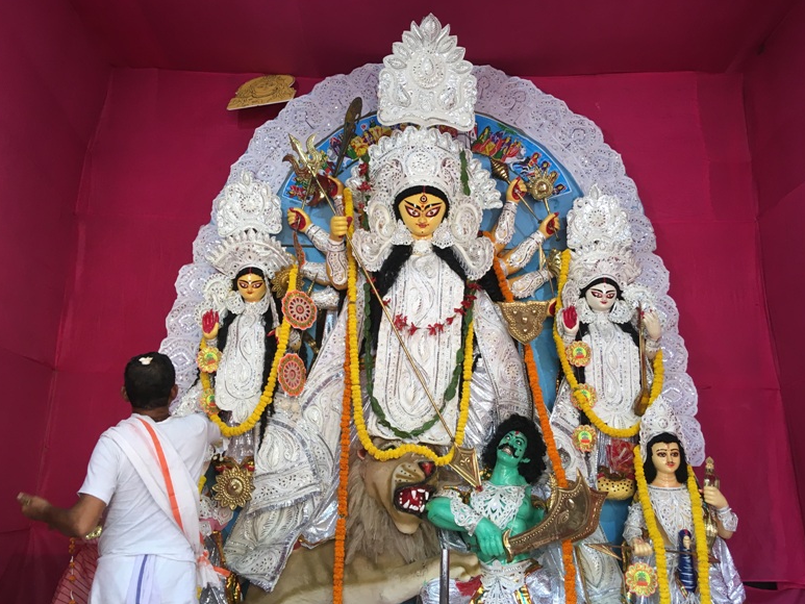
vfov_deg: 46.8
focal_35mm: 30
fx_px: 698
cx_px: 402
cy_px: 302
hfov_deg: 60.0
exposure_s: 1/33
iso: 40
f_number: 2.2
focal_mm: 4.15
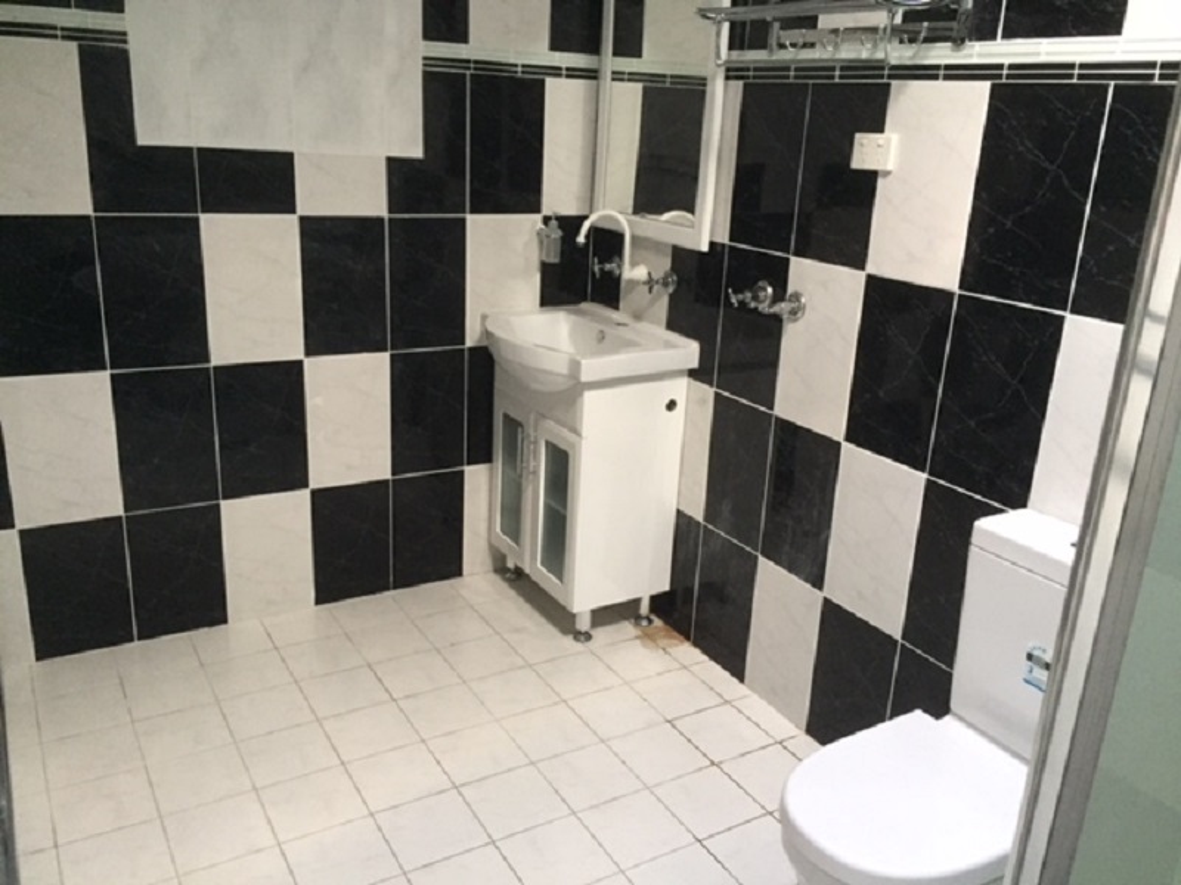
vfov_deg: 48.2
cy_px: 442
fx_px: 989
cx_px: 590
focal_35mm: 29
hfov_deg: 61.7
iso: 250
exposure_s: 1/30
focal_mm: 4.15
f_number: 2.2
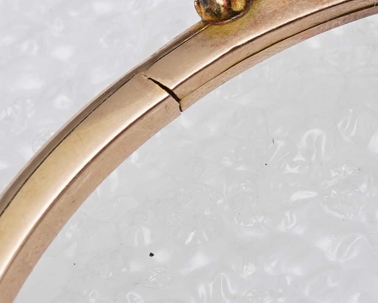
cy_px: -84
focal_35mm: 169
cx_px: 638
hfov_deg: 10.8
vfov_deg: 9.0
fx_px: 1890
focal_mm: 30
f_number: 22
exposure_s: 1/125
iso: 400
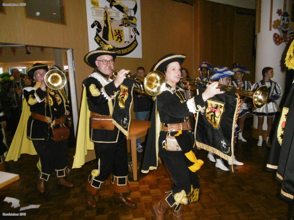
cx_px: 147
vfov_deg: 56.8
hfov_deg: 71.6
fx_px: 204
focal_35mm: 24
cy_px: 110
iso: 500
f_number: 3.1
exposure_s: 1/60
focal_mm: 4.3
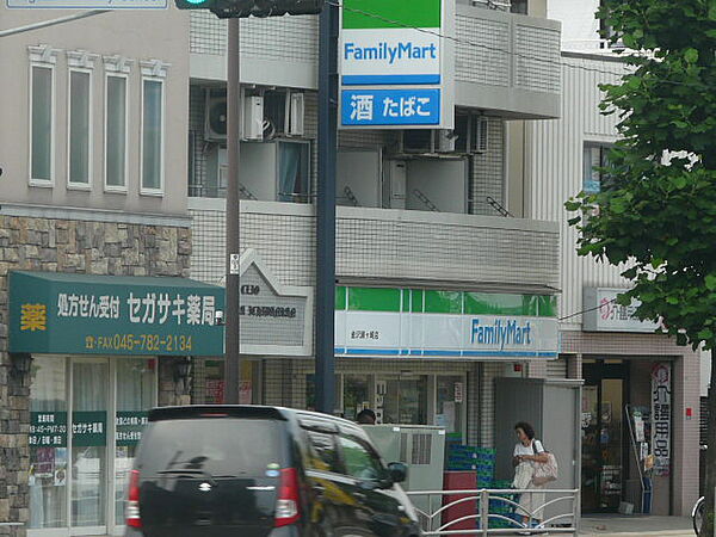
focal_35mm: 273
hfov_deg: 7.3
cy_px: 268
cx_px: 358
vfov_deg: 5.4
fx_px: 5647
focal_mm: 28.1
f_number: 4
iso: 100
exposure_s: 1/160
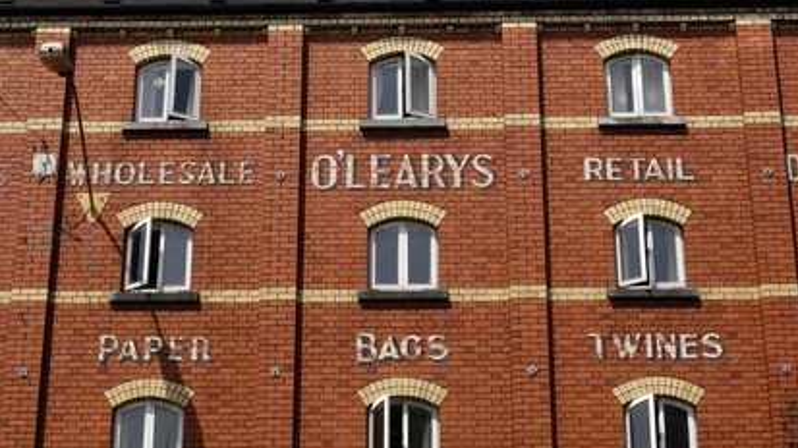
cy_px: 255
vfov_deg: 18.8
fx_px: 1354
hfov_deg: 32.8
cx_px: 403
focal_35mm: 64
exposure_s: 1/160
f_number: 11
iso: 100
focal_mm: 40
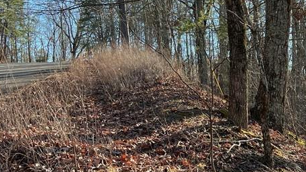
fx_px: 519
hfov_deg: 32.5
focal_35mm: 64
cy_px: 102
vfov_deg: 18.8
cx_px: 209
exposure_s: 1/646
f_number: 1.5
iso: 50
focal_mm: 5.7
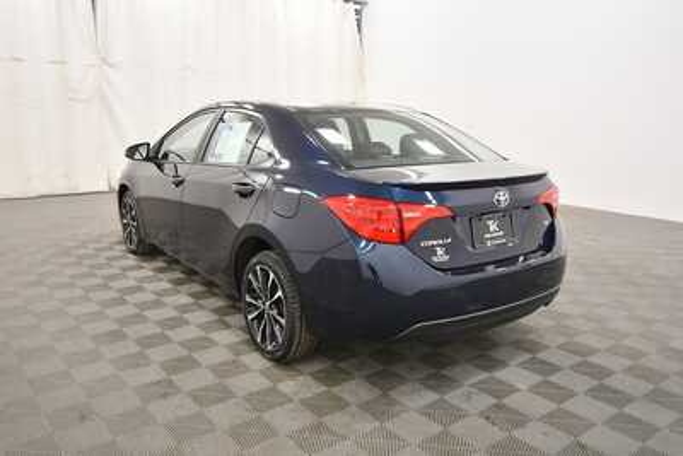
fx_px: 569
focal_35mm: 30
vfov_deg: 43.6
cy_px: 228
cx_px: 342
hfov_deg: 61.9
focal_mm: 20
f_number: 5.6
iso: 1400
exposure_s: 1/125
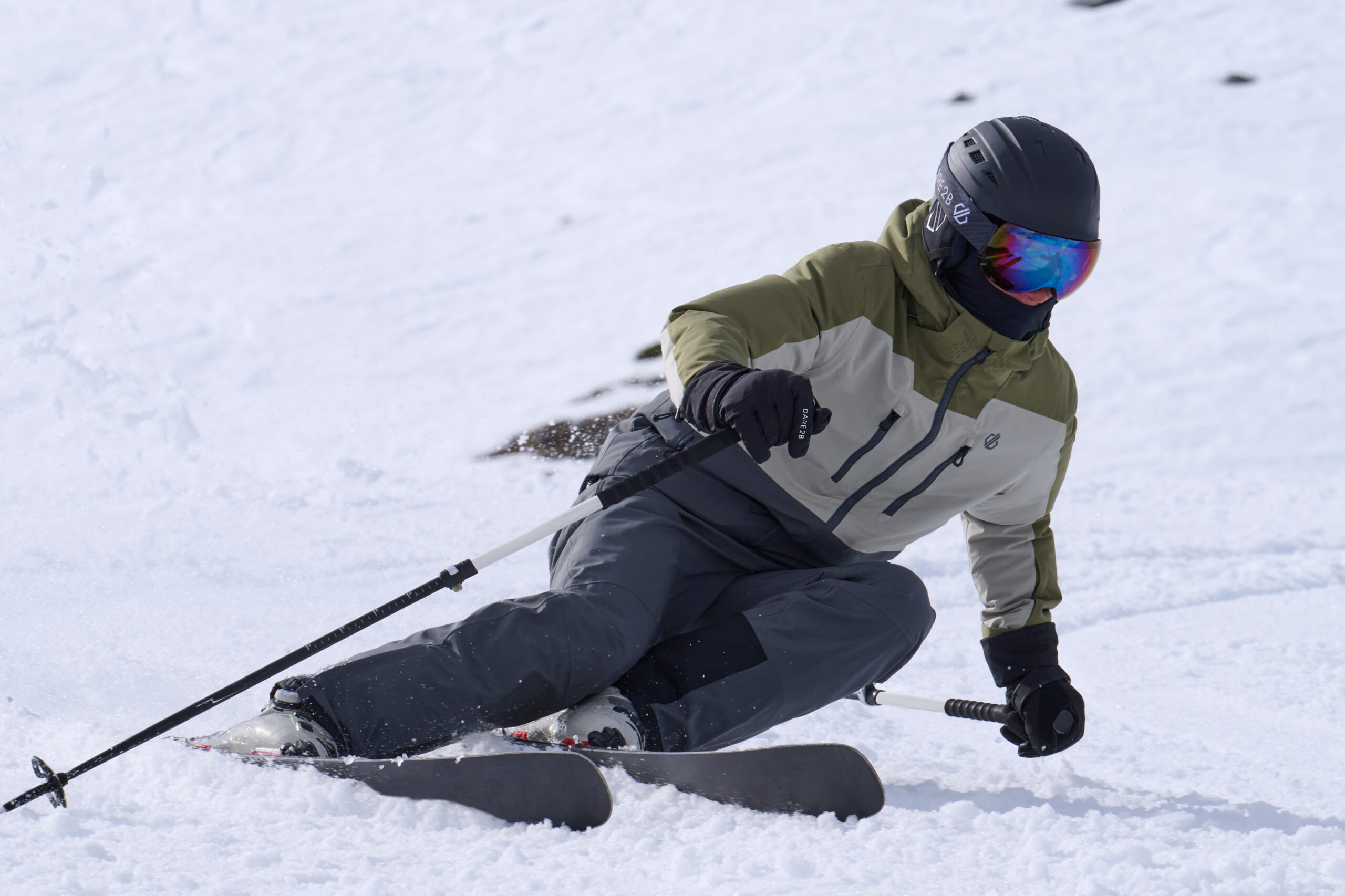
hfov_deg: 7.6
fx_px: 10085
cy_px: 448
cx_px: 672
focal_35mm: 270
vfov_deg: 5.1
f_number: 11
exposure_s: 1/2000
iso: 500
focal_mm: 180
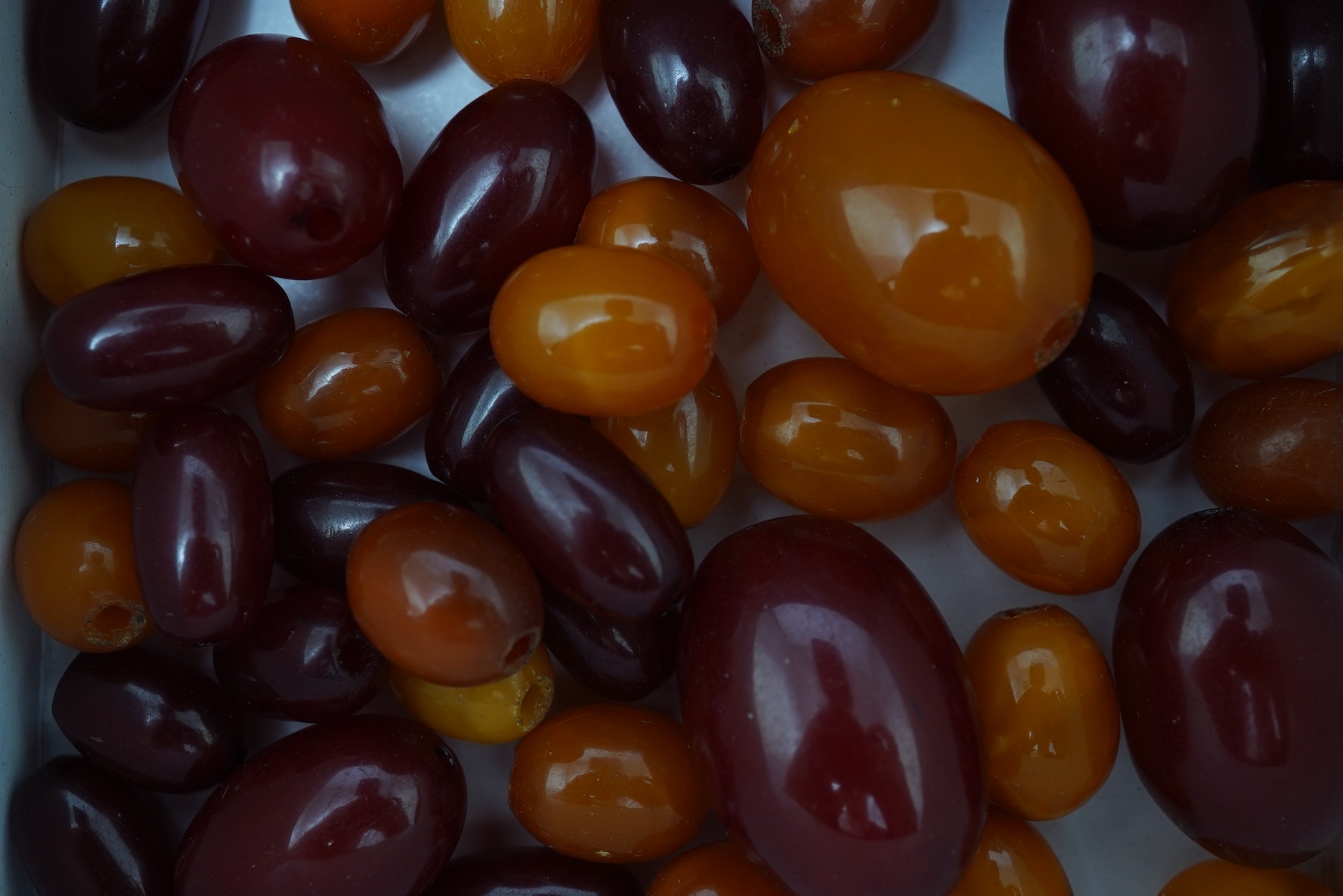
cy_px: 448
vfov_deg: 29.9
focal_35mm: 45
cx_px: 672
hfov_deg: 43.6
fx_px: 1679
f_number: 14
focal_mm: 30
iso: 500
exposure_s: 1/125
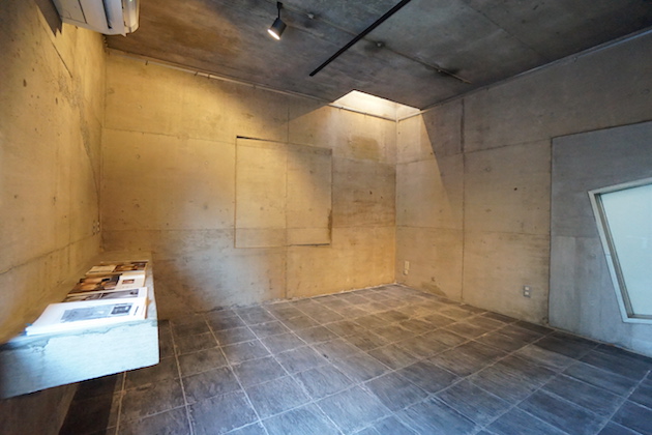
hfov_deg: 100.4
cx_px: 326
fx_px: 272
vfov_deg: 77.3
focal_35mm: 15
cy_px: 218
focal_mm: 10
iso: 4000
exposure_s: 1/60
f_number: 4
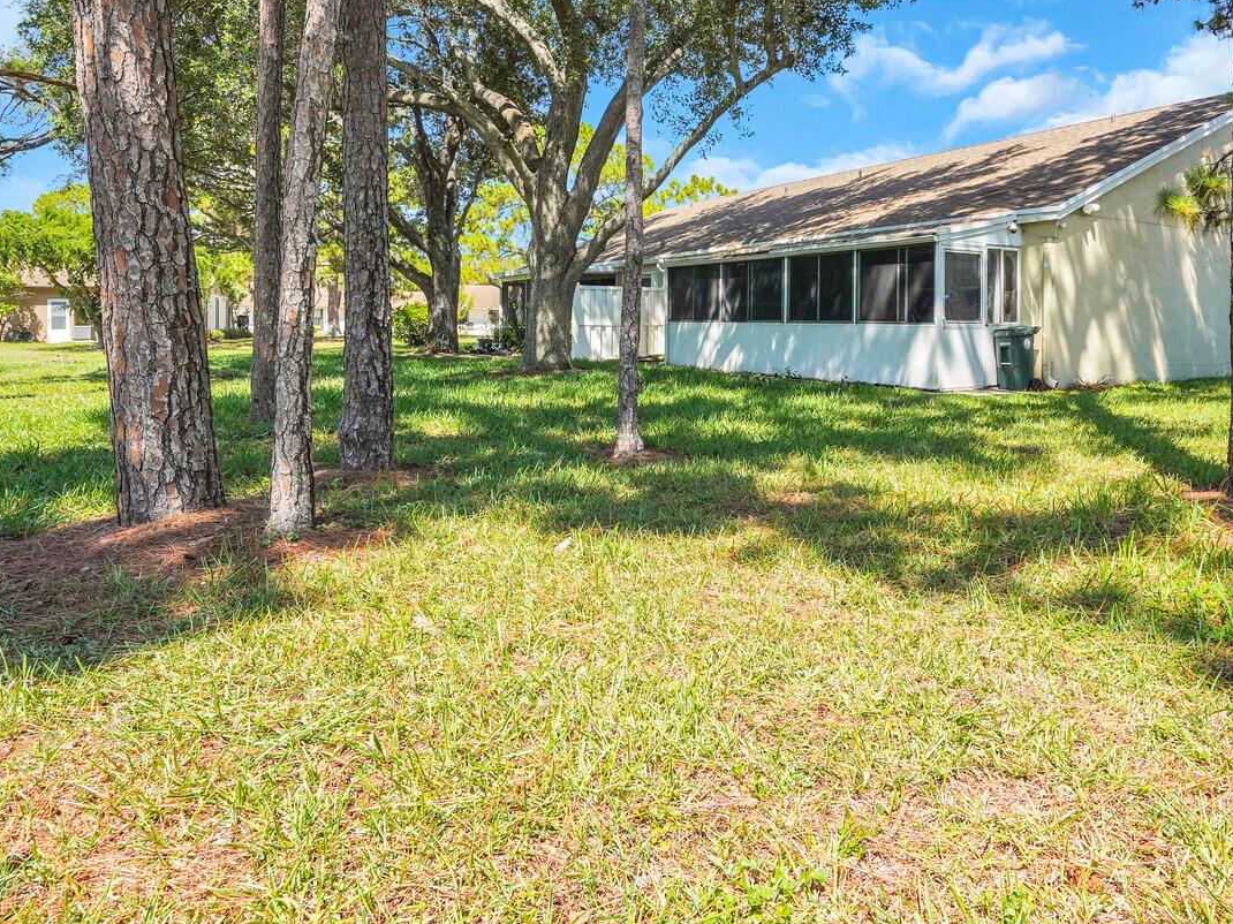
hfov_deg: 73.8
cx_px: 674
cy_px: 331
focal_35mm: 23
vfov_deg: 57.9
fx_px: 819
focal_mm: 16
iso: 800
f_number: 8
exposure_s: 1/800
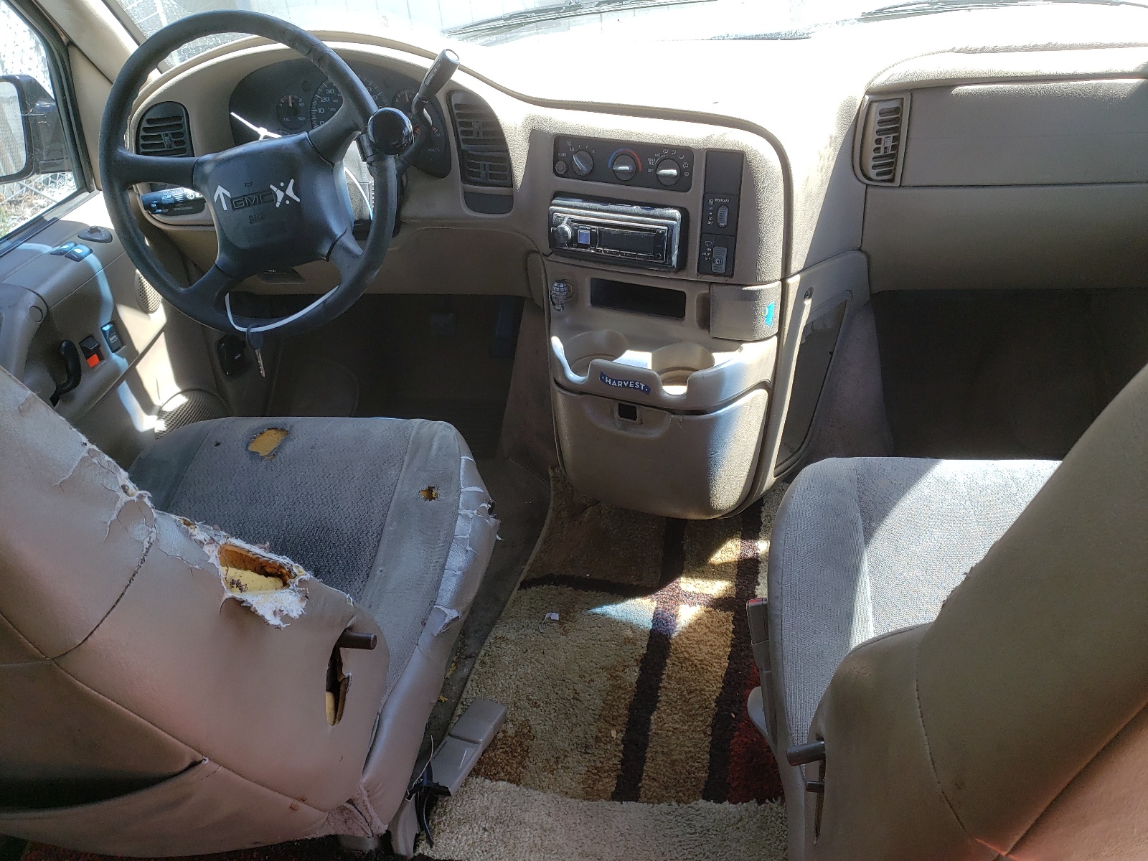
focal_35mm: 26
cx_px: 574
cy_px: 430
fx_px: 862
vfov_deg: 53.1
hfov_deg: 67.3
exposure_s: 1/217
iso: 50
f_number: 1.5
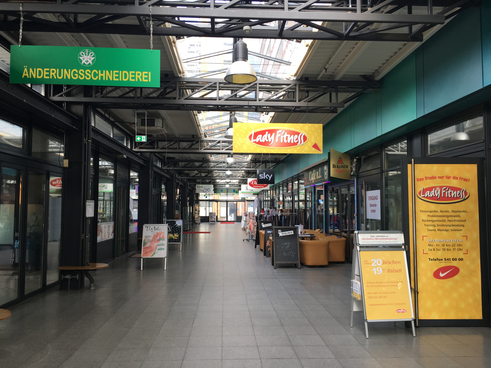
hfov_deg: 61.7
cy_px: 184
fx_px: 411
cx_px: 246
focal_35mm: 29
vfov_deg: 48.2
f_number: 2.2
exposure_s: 1/100
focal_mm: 4.15
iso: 40
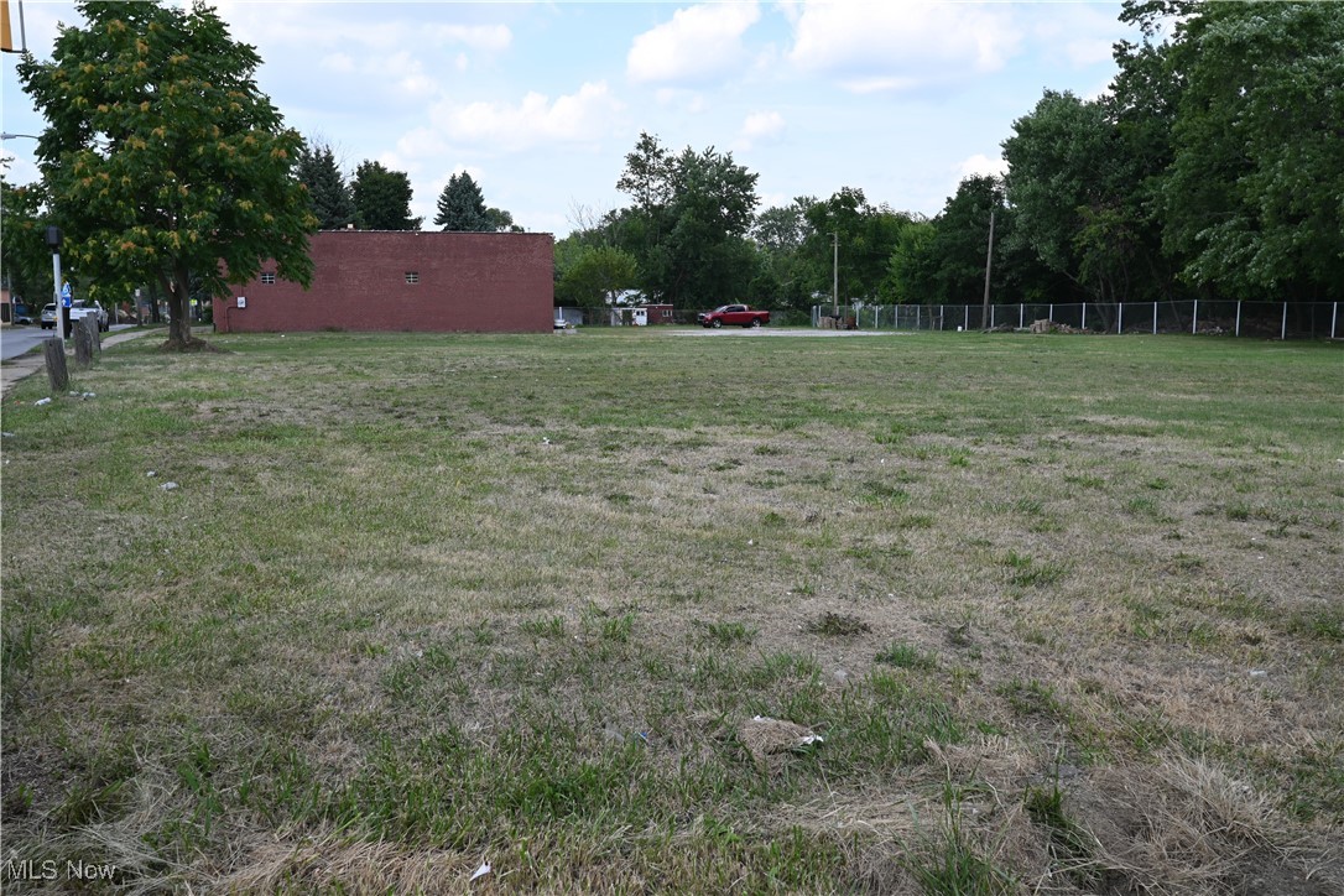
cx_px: 672
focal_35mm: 30
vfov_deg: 43.6
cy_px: 448
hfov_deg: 61.9
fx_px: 1120
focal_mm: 20
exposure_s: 1/250
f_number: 5.6
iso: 100
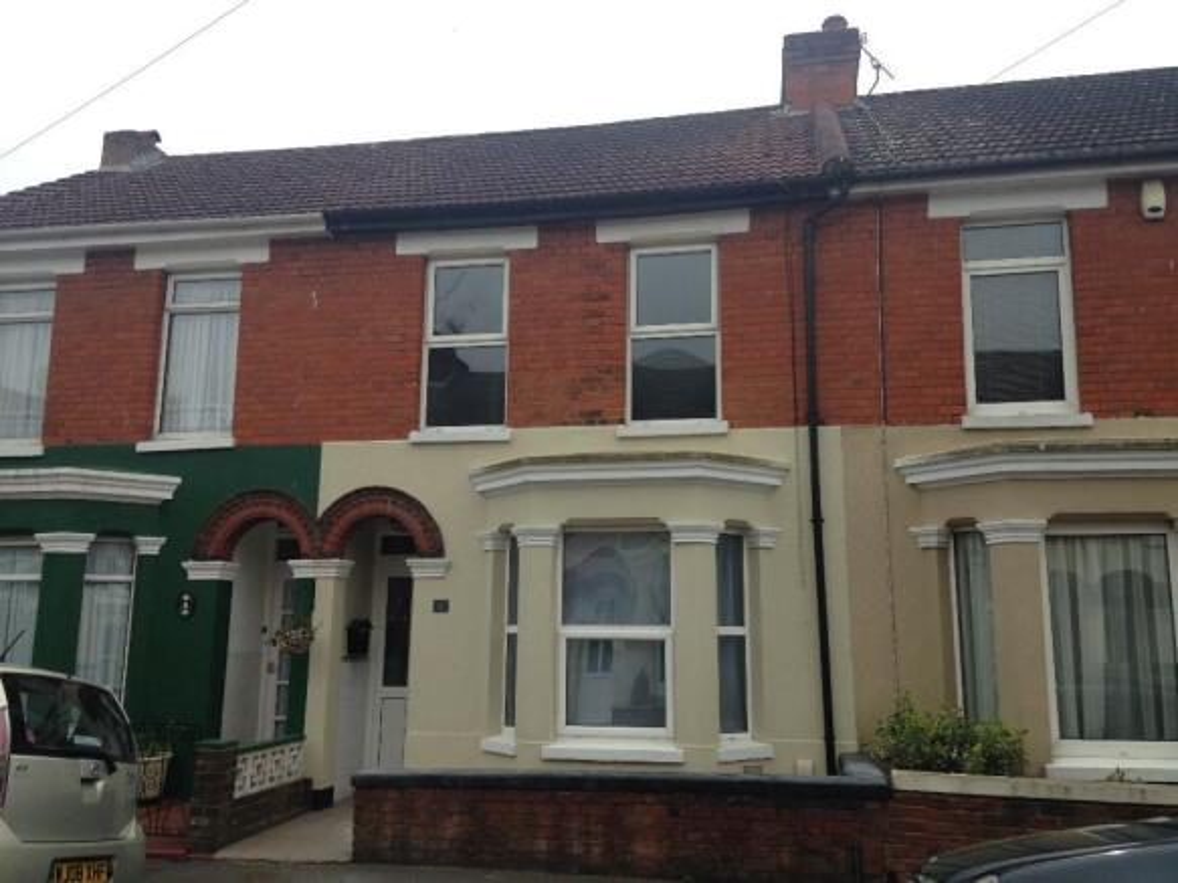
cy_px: 442
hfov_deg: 55.4
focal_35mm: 33
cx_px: 589
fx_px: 1123
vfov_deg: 42.9
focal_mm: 4.12
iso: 50
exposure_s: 1/935
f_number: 2.4
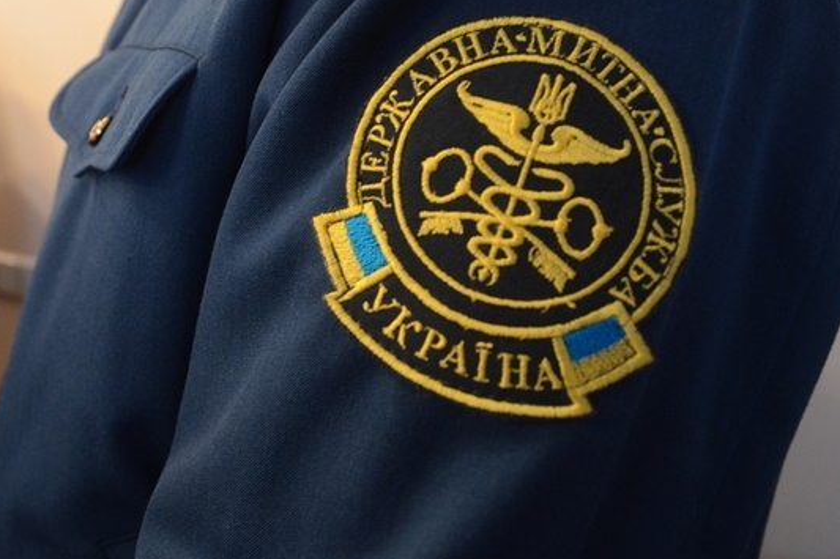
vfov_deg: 42.7
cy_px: 250
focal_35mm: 31
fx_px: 714
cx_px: 374
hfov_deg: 60.8
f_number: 4
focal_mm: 17
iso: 1600
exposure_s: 1/30
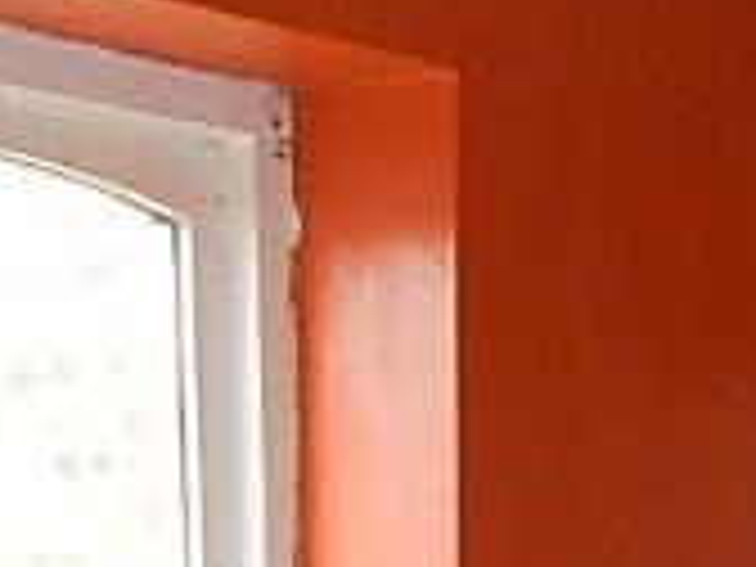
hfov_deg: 14.2
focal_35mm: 134
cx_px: 927
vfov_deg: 9.6
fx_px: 2927
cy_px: 1454
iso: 125
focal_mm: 4
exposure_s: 1/60
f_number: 3
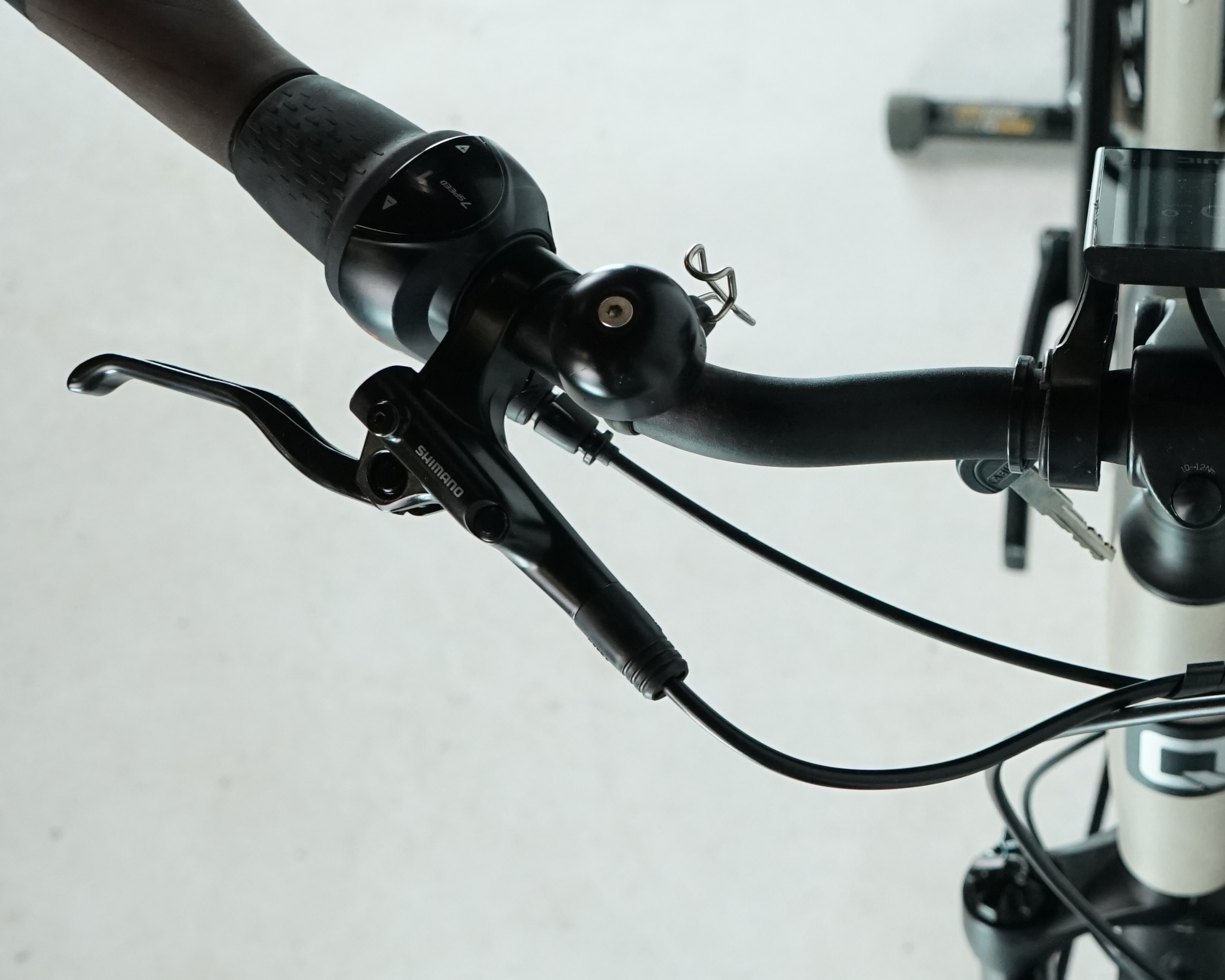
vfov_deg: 21.0
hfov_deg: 24.6
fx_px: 2647
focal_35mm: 73
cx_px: 1273
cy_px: 407
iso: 2000
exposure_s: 1/200
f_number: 5.6
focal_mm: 31
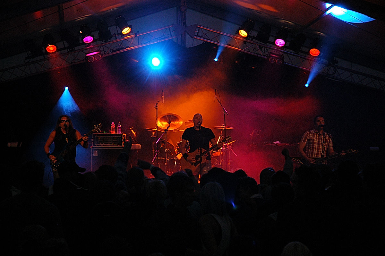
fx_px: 1122
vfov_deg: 13.0
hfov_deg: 19.5
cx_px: 192
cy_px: 128
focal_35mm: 105
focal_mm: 70
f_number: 4.5
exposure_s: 1/80
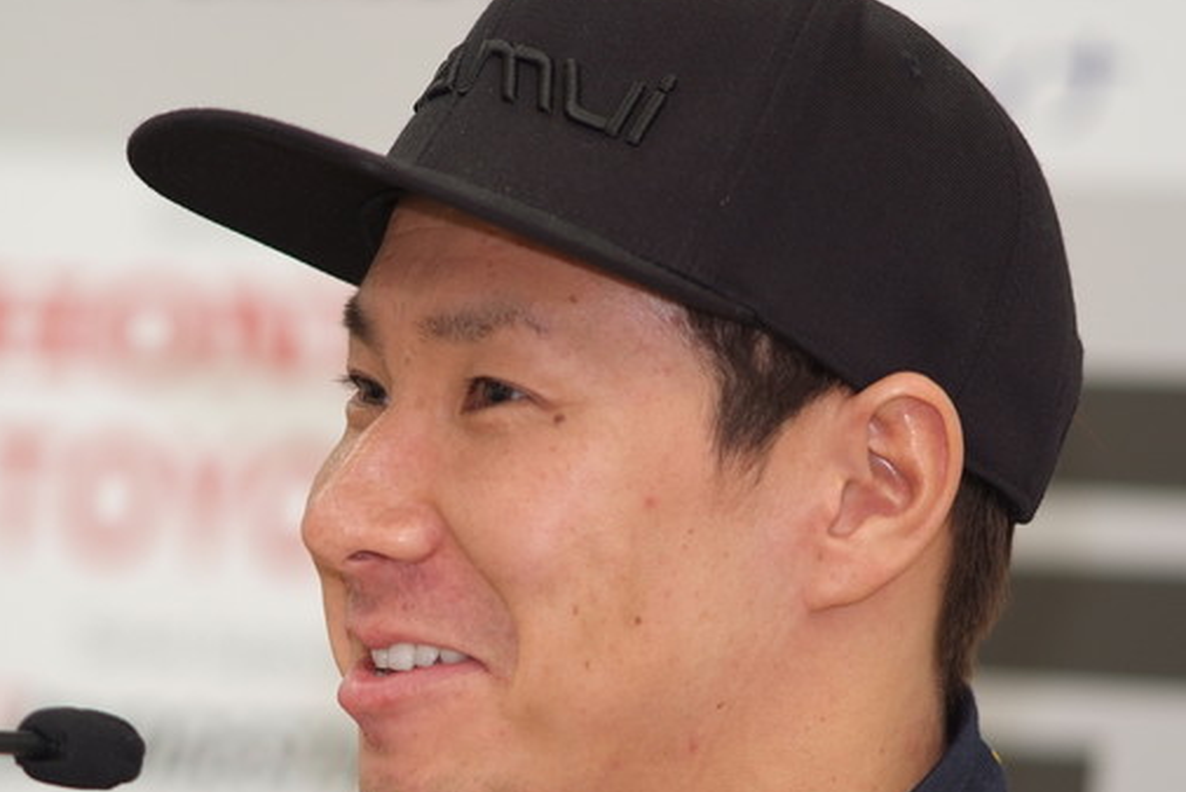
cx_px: 380
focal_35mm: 384
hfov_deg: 5.4
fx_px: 12657
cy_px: 527
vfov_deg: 3.6
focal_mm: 180
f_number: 2.8
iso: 400
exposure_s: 1/125
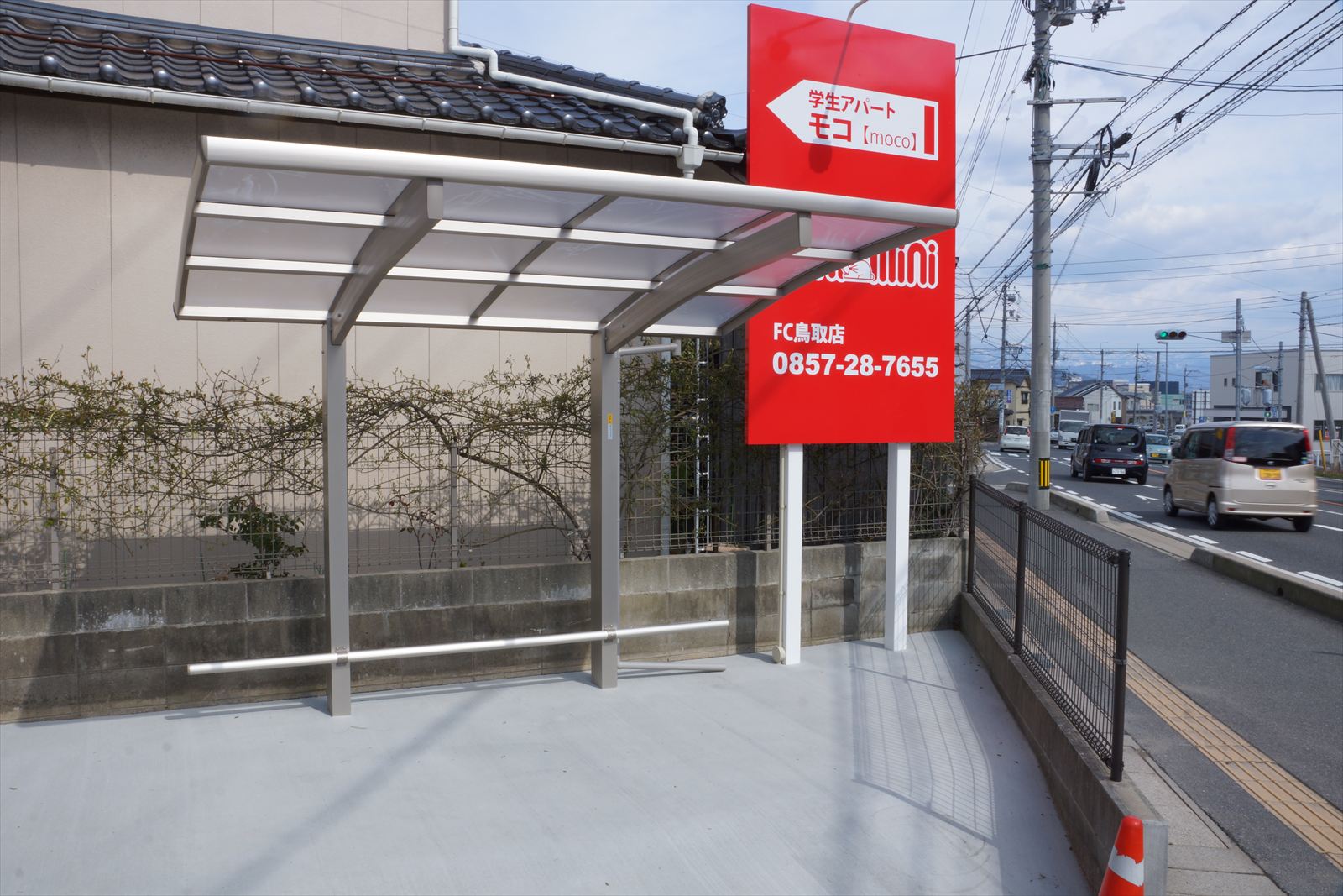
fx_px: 1119
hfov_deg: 61.9
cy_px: 448
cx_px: 672
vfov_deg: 43.6
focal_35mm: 30
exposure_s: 1/50
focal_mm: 20
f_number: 22
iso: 100
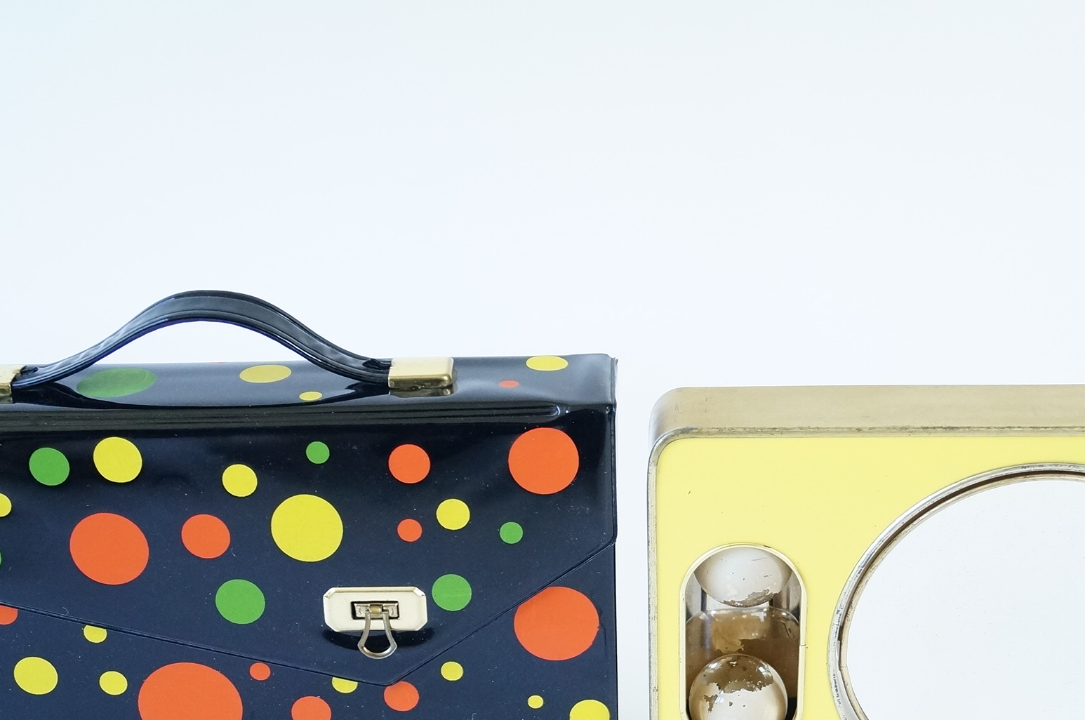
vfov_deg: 23.4
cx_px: 623
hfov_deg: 35.0
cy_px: 548
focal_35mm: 57
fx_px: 1715
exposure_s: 1/60
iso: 1000
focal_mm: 24
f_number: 4
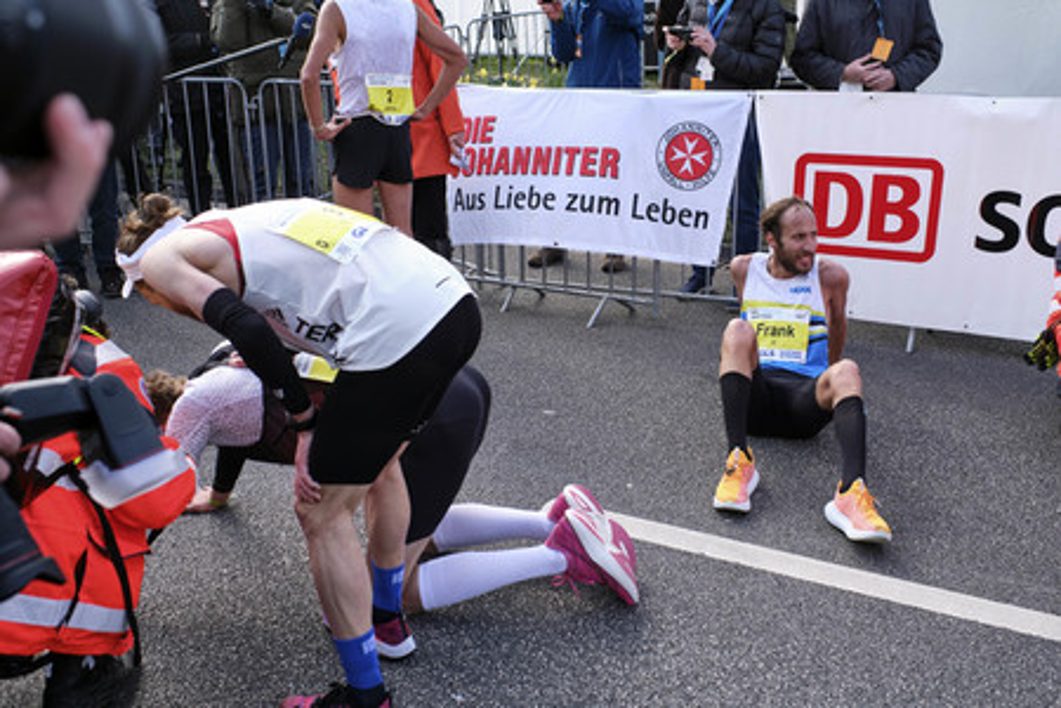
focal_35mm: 35
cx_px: 530
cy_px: 354
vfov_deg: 37.9
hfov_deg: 54.4
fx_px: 1031
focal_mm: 23
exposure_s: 1/2000
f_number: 4
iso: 800
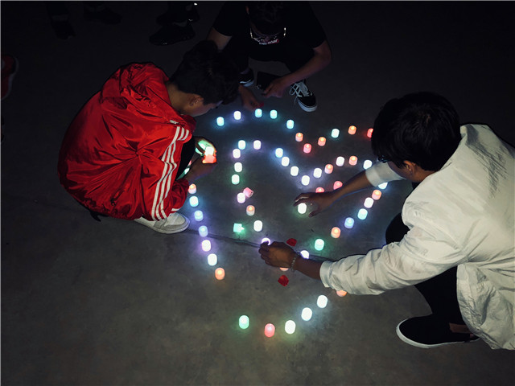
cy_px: 193
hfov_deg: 63.4
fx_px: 417
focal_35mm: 28
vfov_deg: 49.7
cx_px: 258
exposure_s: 1/60
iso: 200
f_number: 1.8
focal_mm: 3.99
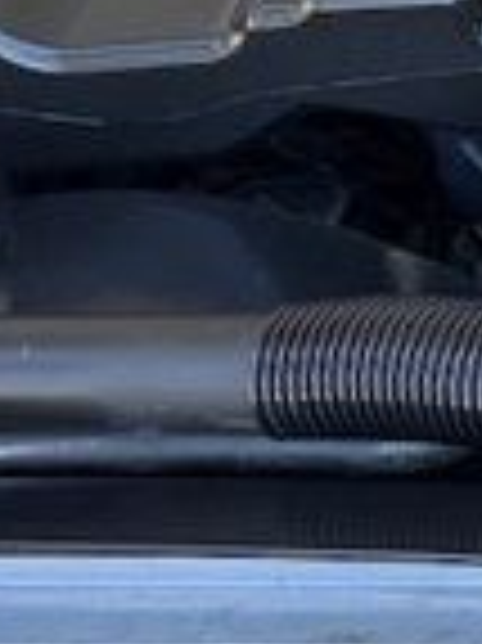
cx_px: 811
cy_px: 117
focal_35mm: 172
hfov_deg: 8.4
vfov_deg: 11.5
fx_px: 3198
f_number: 1.78
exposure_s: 1/190
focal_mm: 6.76
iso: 100
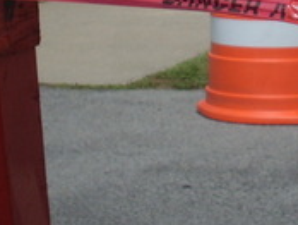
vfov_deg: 10.7
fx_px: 1172
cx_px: 267
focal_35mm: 136
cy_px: -60
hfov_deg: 14.3
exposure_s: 1/677
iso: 64
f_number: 5.6
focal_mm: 6.2
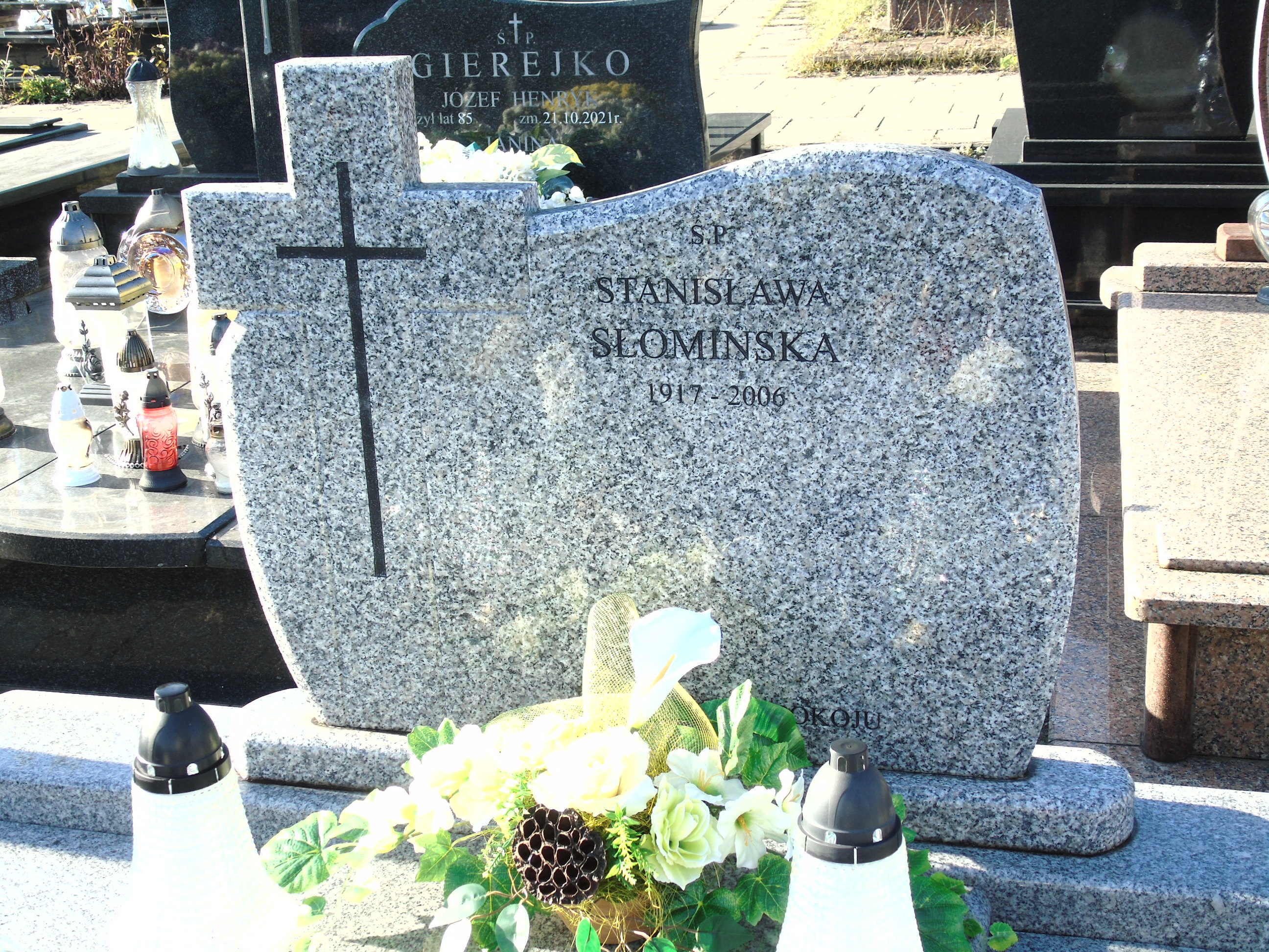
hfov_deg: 41.2
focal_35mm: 46
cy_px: 476
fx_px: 1686
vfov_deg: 31.5
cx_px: 634
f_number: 4.1
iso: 80
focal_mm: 8.2
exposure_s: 1/125
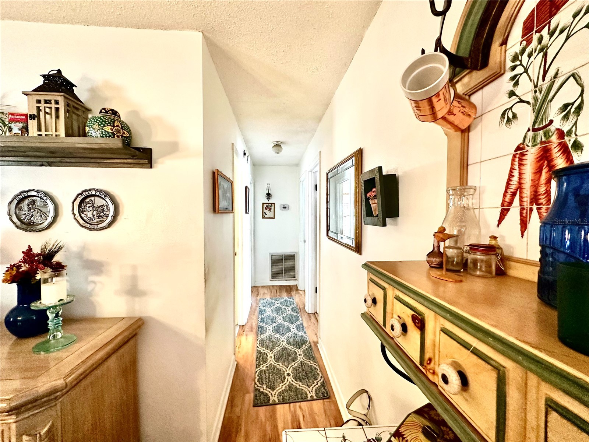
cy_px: 221
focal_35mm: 14
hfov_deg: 102.1
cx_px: 294
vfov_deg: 85.7
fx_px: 238
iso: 250
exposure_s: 1/60
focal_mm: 2.22
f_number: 2.2
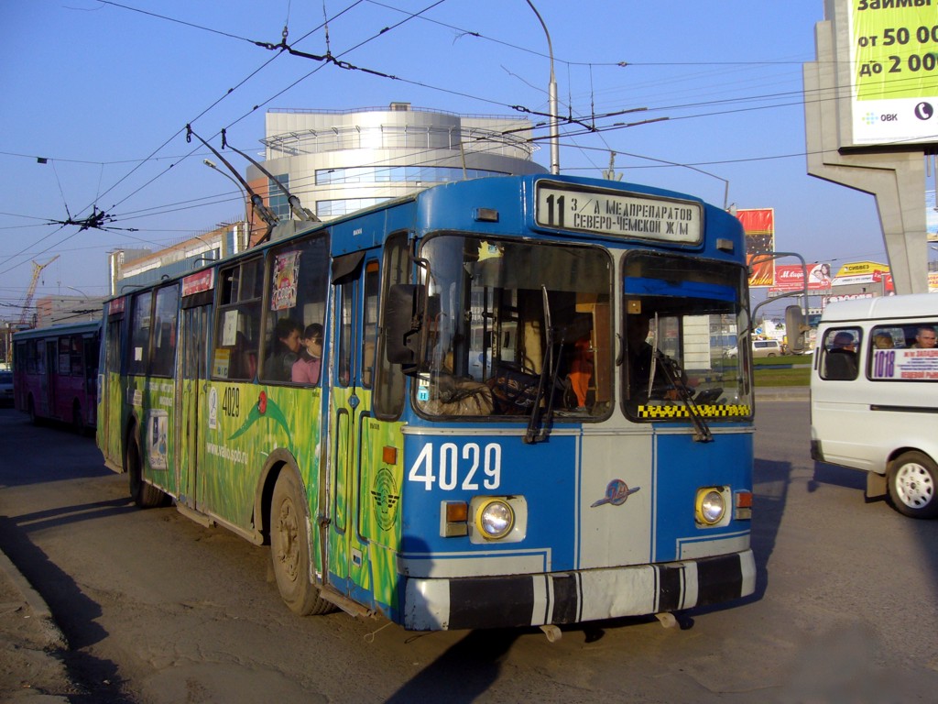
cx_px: 469
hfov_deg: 52.6
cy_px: 352
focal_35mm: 35
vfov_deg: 40.7
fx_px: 948
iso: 80
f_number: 5.6
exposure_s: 1/250
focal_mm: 5.8
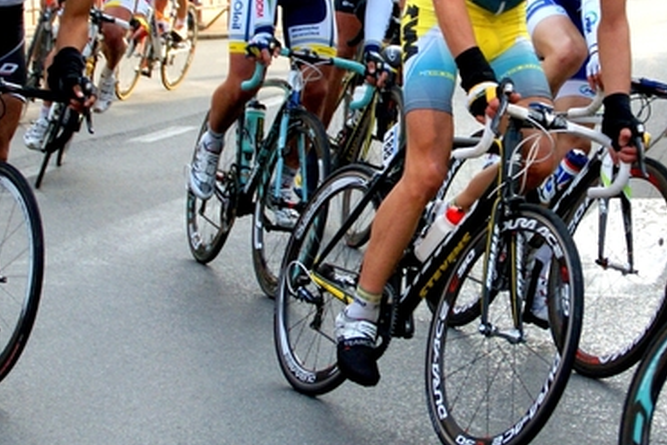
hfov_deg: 27.5
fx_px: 1353
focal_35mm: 73
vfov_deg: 18.6
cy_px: 123
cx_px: 224
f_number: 4
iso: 200
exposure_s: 1/1000
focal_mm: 30
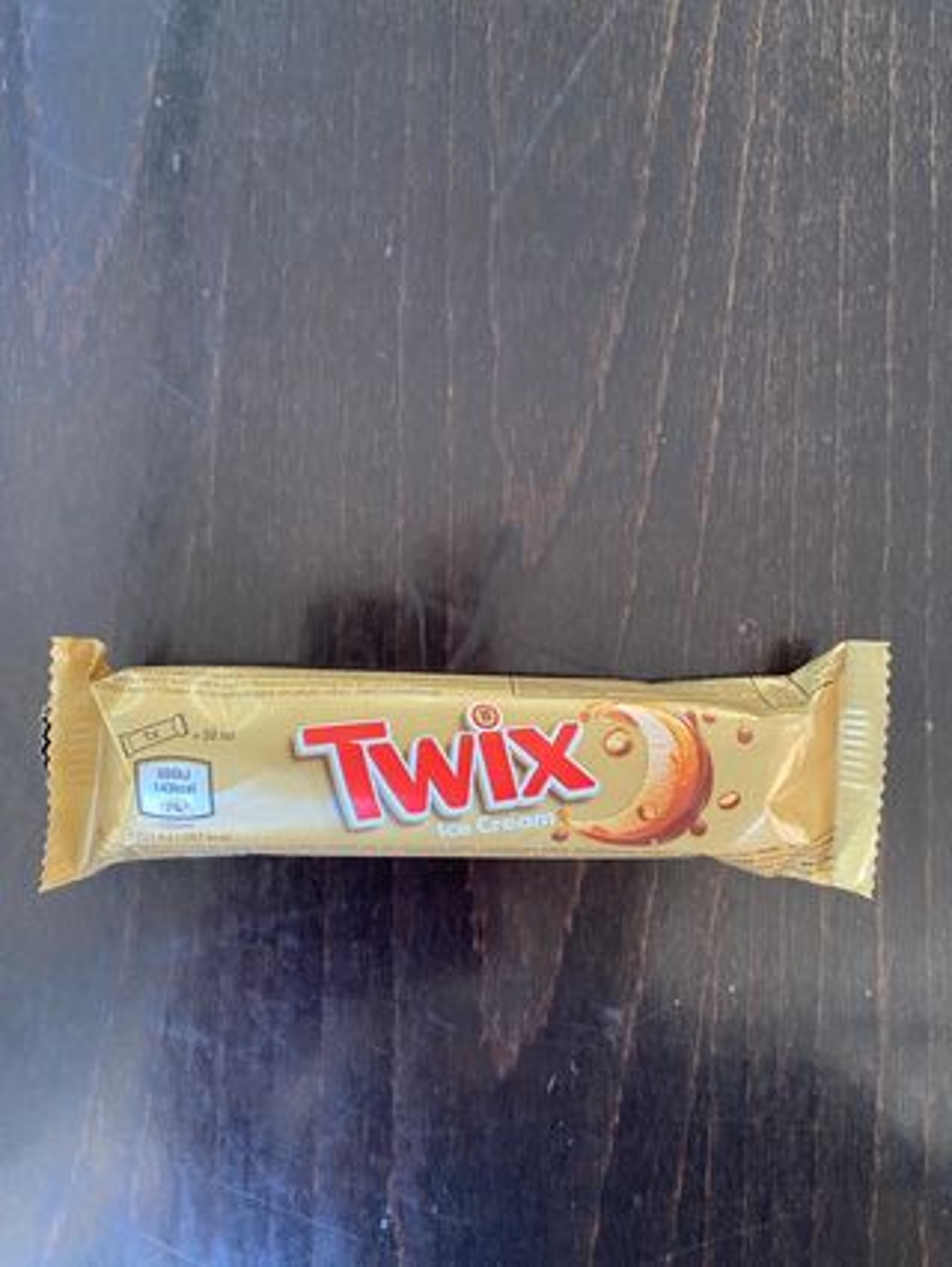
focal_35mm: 26
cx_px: 476
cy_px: 634
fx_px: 952
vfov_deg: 67.3
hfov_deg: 53.1
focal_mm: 4.25
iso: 200
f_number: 1.8
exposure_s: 1/60
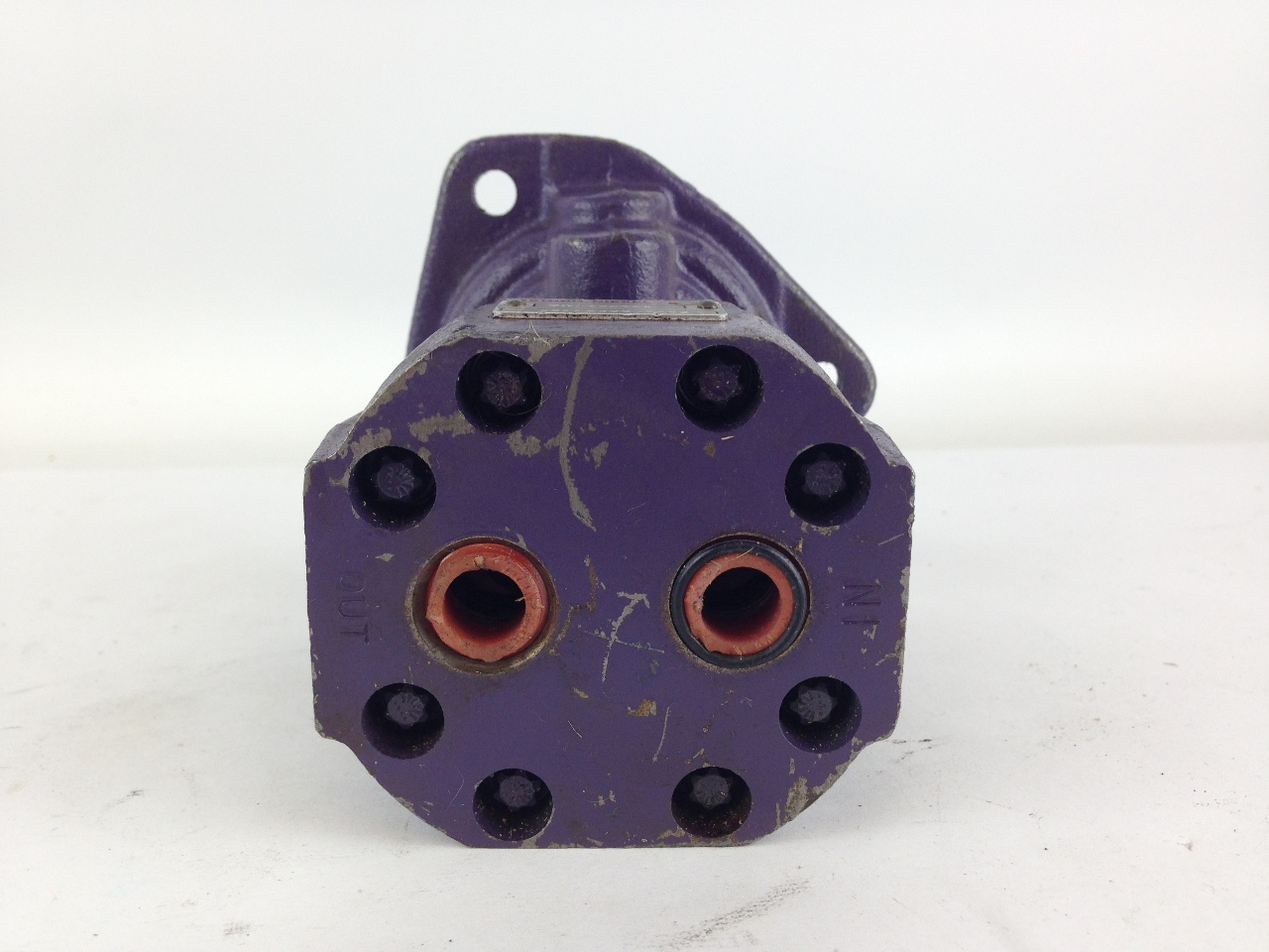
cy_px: 476
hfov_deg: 55.4
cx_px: 634
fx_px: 1210
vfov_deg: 42.9
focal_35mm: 33
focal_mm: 4.12
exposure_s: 1/120
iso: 64
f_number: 2.4
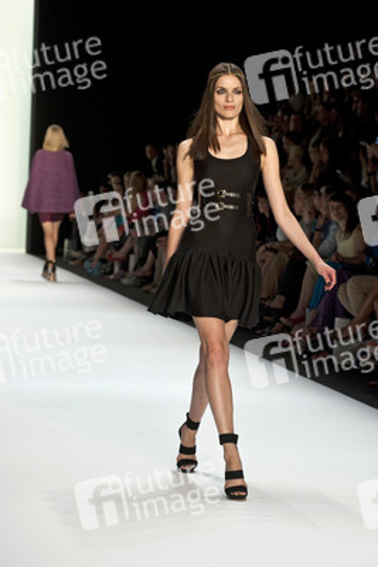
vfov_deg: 18.3
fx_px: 1762
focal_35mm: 112
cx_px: 189
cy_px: 284
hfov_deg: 12.2
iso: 1600
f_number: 7.1
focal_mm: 112
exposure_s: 1/200
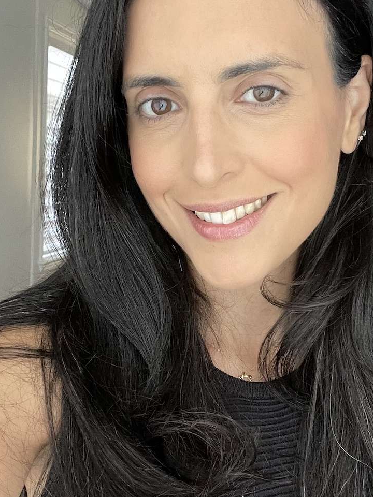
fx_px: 647
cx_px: 219
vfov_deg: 41.9
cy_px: 289
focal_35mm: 45
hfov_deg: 32.1
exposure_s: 1/40
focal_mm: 2.71
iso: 250
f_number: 2.2
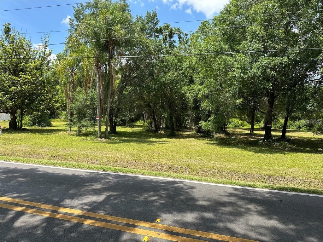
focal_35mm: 24
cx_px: 162
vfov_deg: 56.8
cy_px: 121
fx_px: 224
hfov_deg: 71.6
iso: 80
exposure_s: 1/1812
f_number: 1.78
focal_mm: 6.86
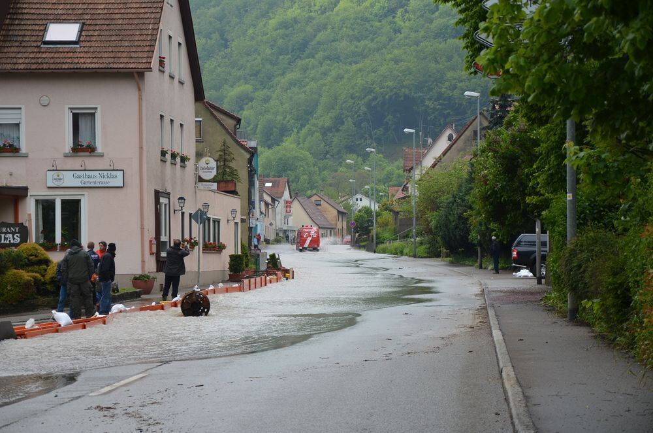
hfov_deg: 19.5
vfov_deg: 13.0
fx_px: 1900
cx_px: 326
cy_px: 216
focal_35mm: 105
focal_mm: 70
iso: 100
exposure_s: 1/200
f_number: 5.3
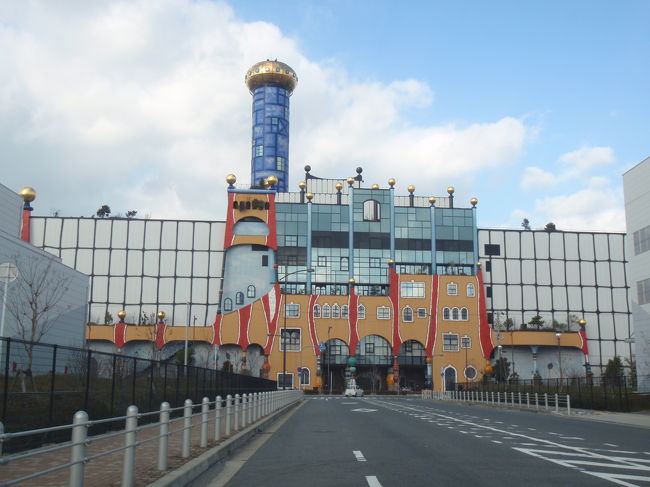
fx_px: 676
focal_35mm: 36
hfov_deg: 51.4
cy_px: 244
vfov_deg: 39.6
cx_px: 325
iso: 64
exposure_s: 1/125
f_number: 5
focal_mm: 6.53
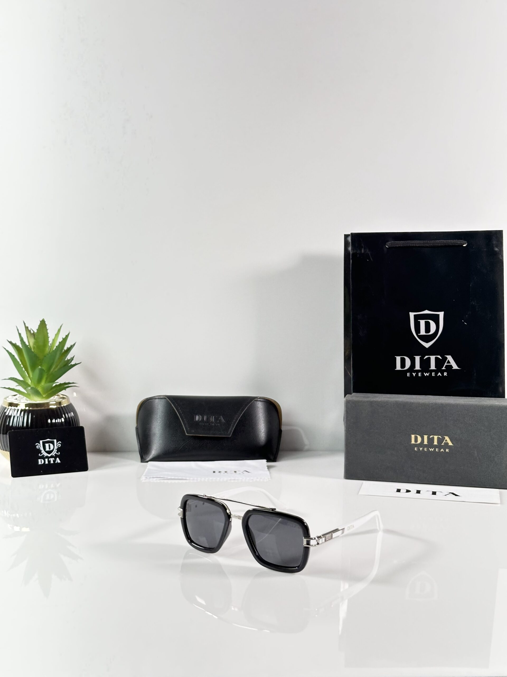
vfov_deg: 39.7
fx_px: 937
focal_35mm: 48
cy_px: 338
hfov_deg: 30.3
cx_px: 254
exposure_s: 1/50
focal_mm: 6.86
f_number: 1.78
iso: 50
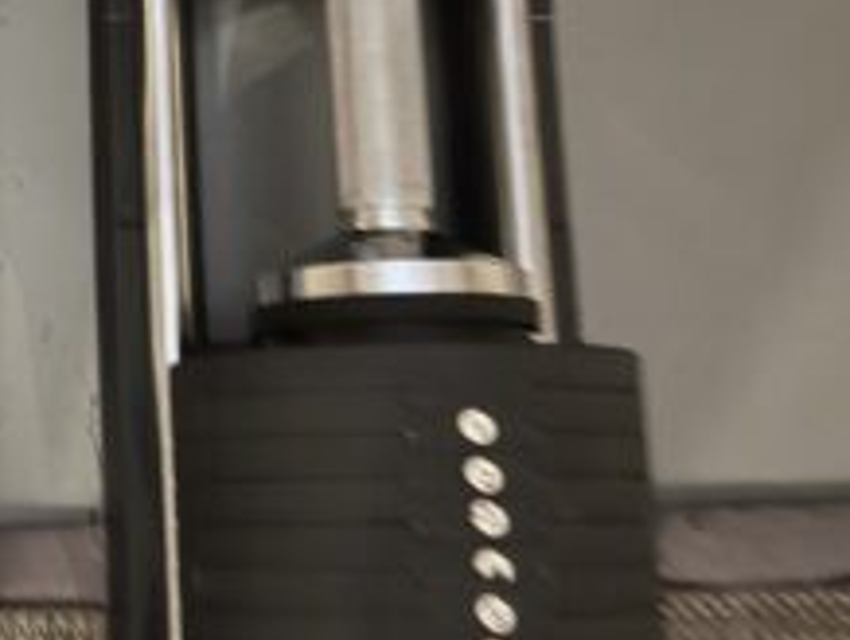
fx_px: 1352
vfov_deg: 26.2
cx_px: -94
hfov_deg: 31.0
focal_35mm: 55
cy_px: 140
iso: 1250
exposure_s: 1/15
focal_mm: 6.76
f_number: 1.78
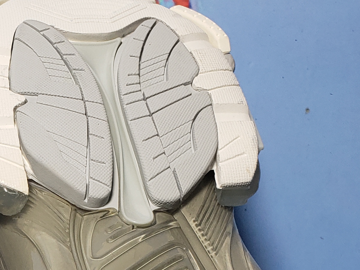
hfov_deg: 21.1
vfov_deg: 15.7
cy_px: 392
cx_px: -58
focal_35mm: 87
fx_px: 905
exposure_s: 1/181
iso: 50
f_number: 2.4
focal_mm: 4.3
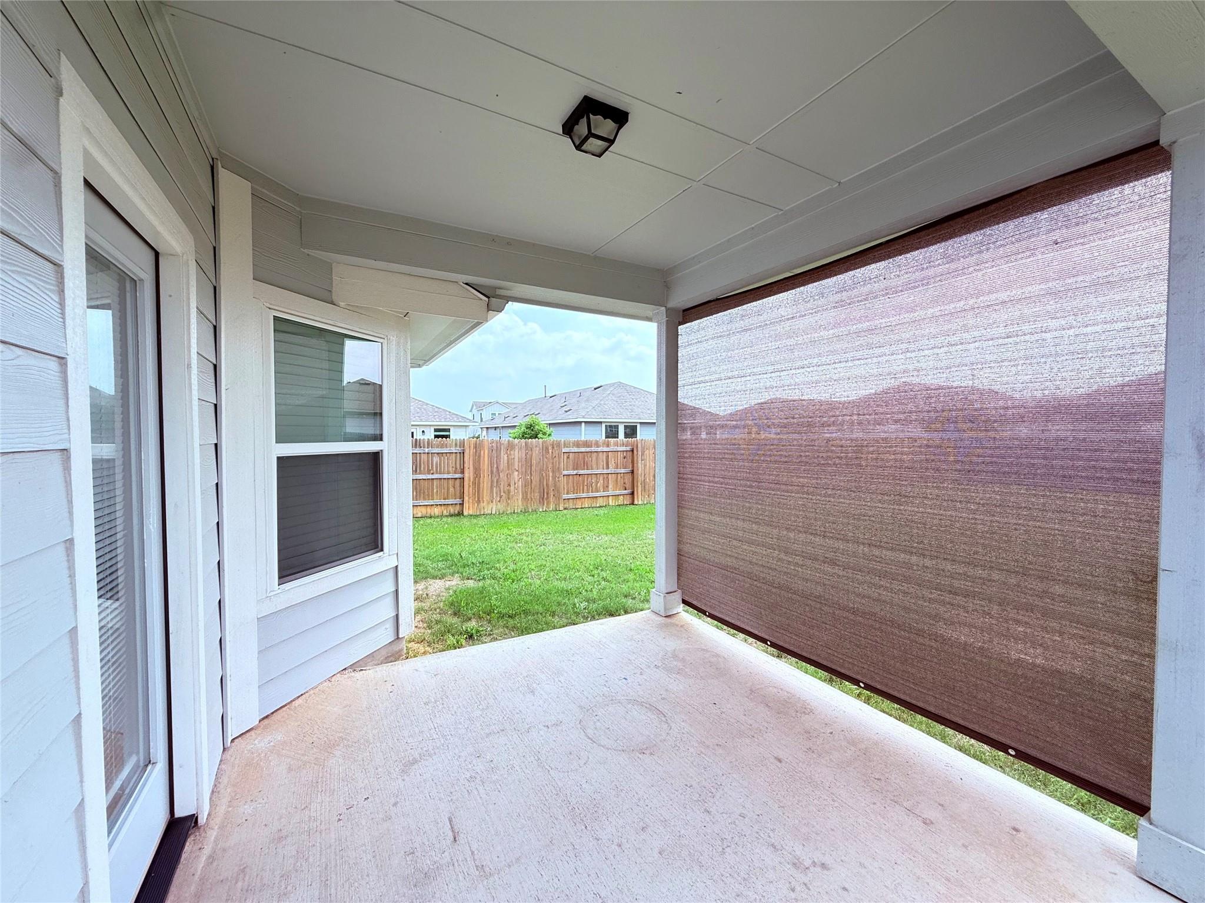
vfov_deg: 85.7
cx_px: 602
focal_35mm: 14
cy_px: 452
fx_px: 487
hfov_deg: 102.1
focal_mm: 2.22
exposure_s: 1/448
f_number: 2.2
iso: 64
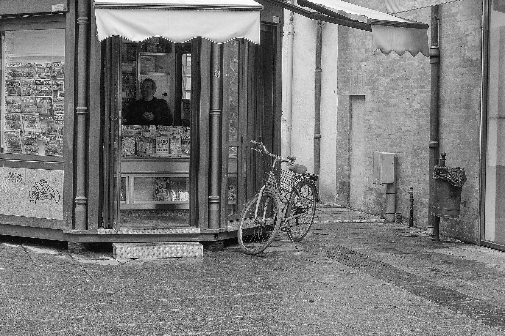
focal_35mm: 75
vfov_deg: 18.2
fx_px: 1052
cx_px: 163
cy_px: 132
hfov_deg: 26.8
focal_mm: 35
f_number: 8
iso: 320
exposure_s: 1/125
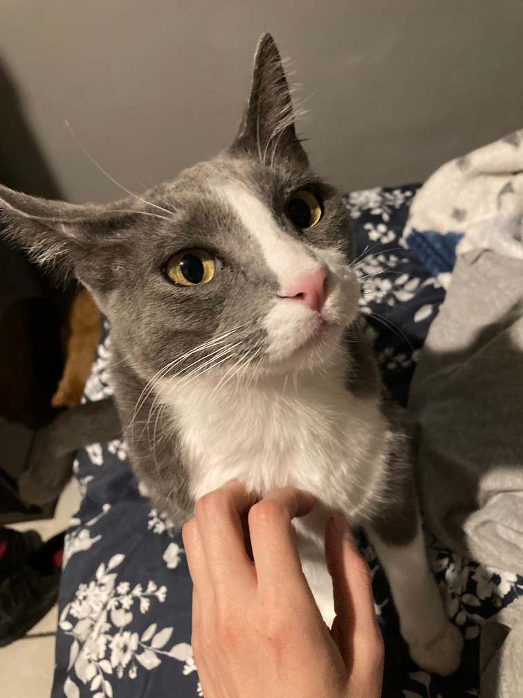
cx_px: 262
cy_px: 349
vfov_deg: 63.4
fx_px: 564
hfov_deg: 49.7
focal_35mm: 28
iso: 640
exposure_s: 1/30
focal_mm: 3.99
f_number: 1.8
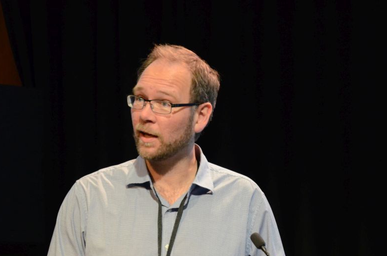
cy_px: 173
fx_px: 1588
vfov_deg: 9.2
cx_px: 172
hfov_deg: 13.9
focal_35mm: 148
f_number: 5.3
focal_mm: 70
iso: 3200
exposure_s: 1/50
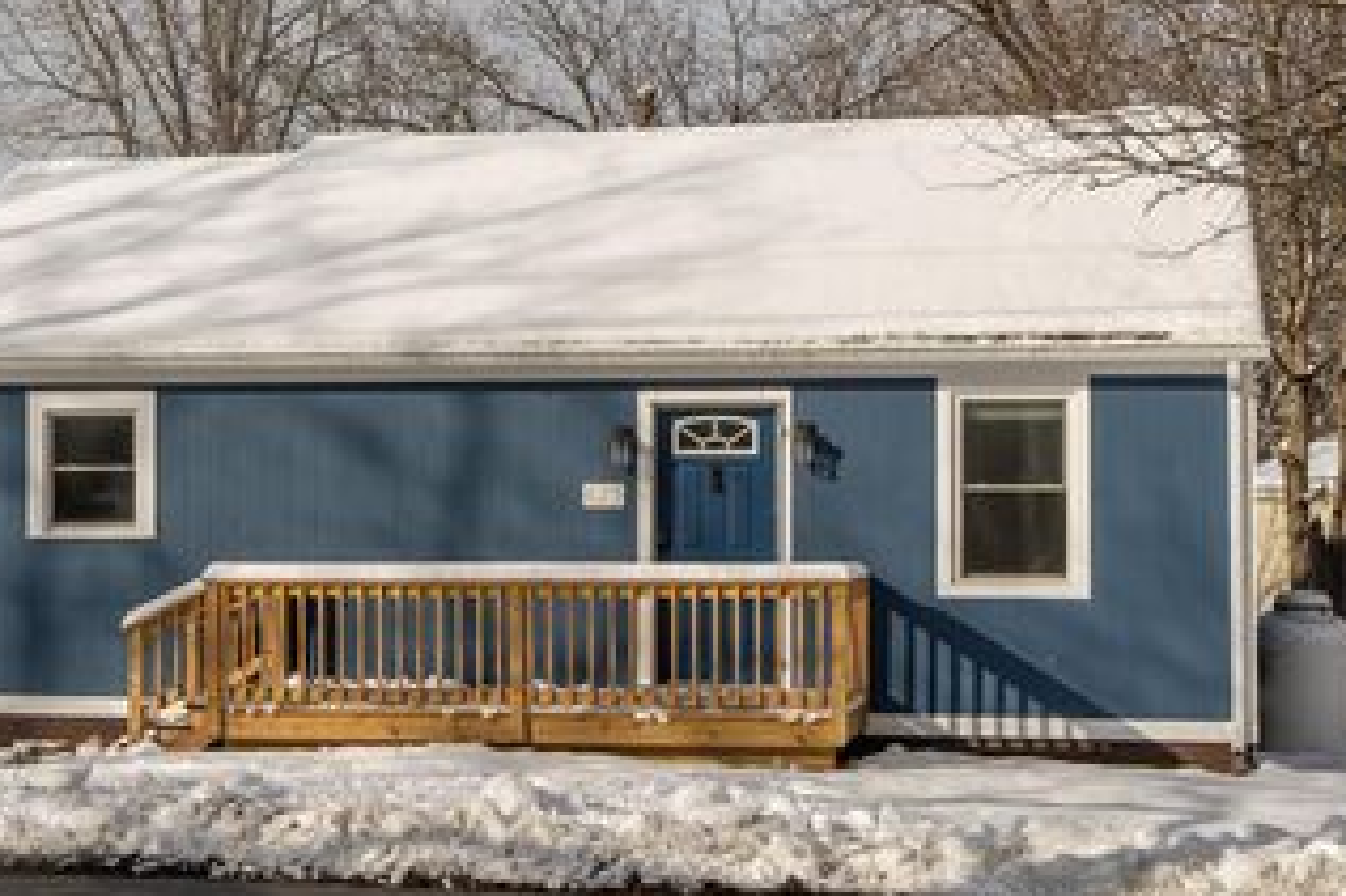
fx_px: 2653
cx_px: 357
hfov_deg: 28.1
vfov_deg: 19.1
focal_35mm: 71
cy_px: 333
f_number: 16
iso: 400
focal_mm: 45
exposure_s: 1/500
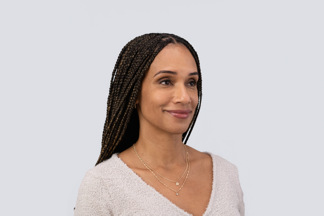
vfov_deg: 15.9
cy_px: 108
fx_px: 774
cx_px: 162
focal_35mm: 86
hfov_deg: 23.6
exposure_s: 1/125
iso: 1000
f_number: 7.1
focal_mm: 85
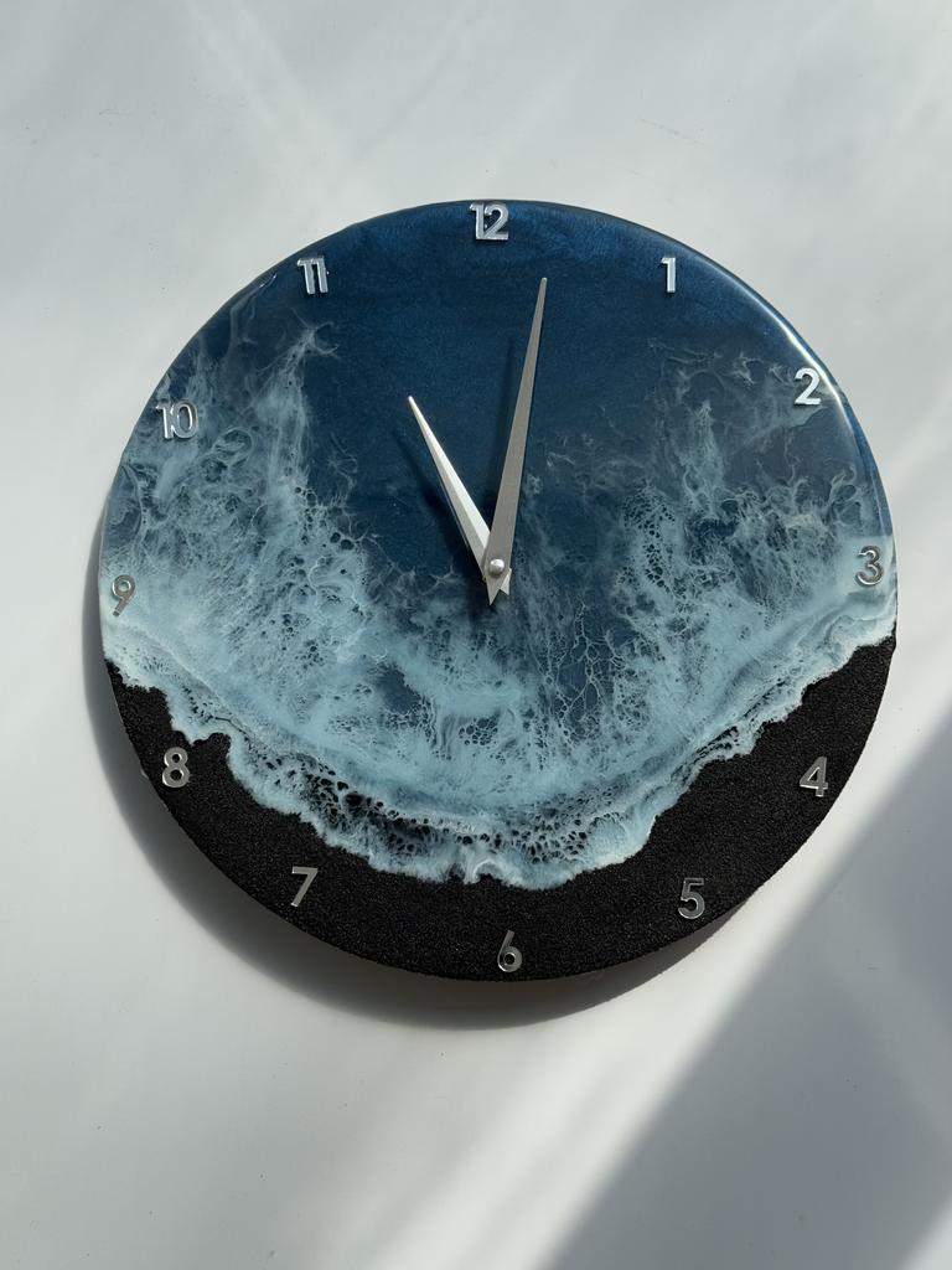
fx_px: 1760
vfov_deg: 39.7
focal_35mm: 48
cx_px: 476
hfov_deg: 30.3
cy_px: 635
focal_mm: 6.76
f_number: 1.78
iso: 80
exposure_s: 1/11364
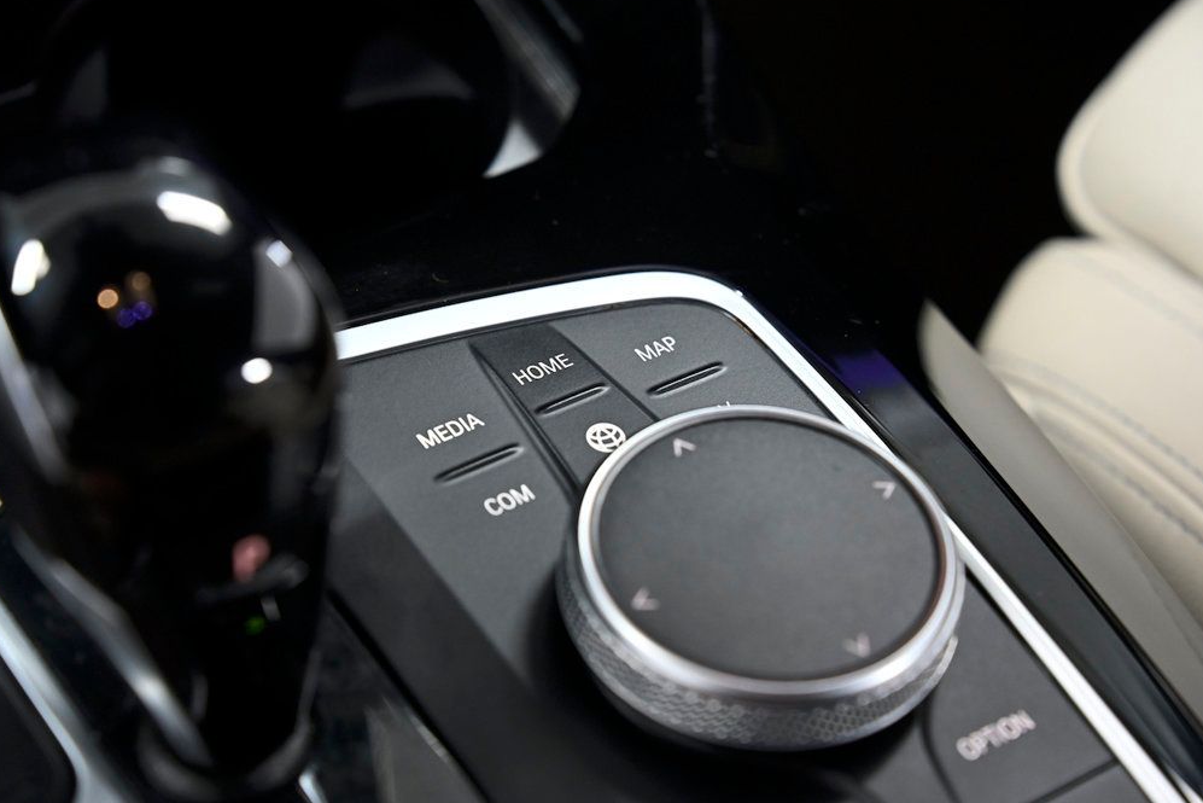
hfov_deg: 26.3
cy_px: 394
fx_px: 2573
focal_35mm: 77
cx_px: 603
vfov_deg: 17.7
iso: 2000
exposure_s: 1/100
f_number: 5
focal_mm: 75
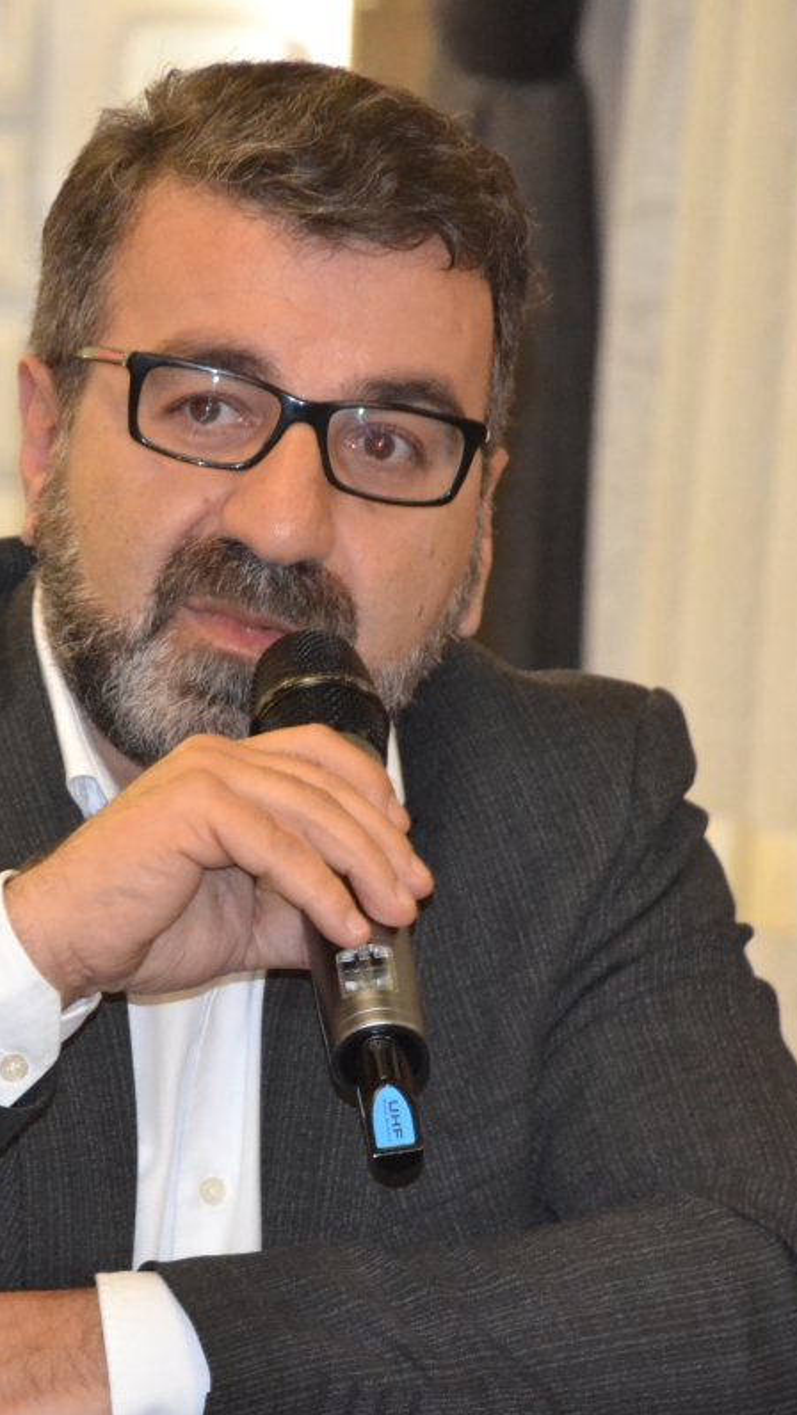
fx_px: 12009
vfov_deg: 6.7
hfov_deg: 3.8
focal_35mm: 320
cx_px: 112
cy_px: 708
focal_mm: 135
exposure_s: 1/60
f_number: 5.6
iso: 3200
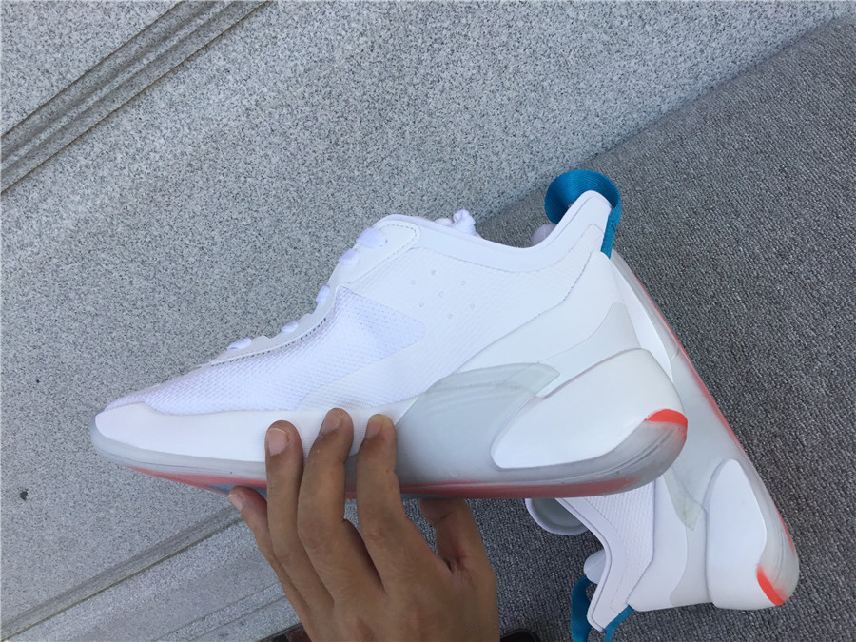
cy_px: 321
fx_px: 767
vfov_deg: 45.4
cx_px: 428
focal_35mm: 31
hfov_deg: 58.4
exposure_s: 1/485
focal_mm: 3.3
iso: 25
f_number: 2.4
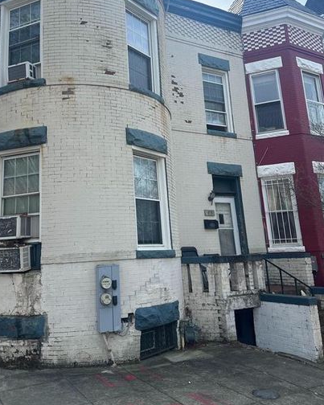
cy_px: 166
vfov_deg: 56.8
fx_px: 372
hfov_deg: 46.8
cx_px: 126
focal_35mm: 31
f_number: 1.78
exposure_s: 1/2732
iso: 80
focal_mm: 6.86
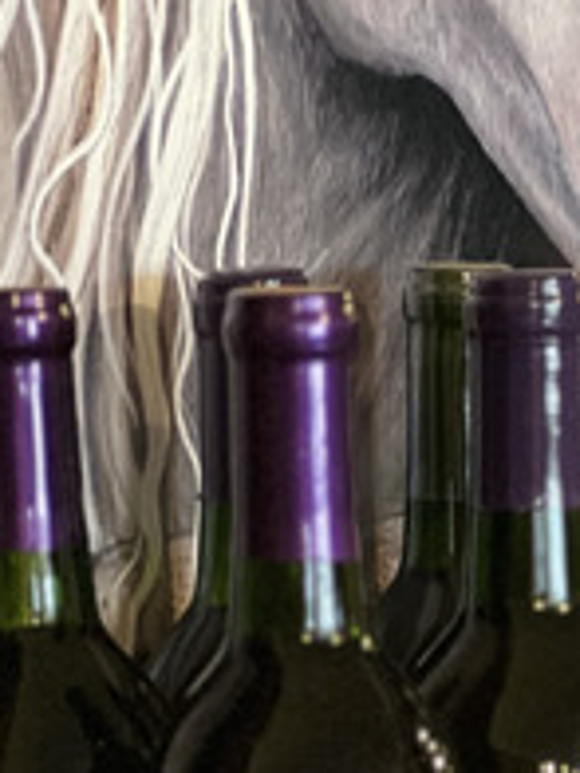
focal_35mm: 236
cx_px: 805
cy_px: 856
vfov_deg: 8.3
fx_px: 5272
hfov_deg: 6.2
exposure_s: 1/17
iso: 400
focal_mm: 9
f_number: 2.8
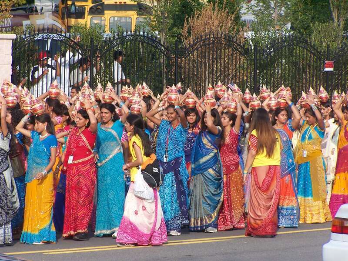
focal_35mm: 238
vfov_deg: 6.2
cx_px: 174
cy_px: 130
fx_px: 2393
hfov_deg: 8.3
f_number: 5
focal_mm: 39.5
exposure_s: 1/250
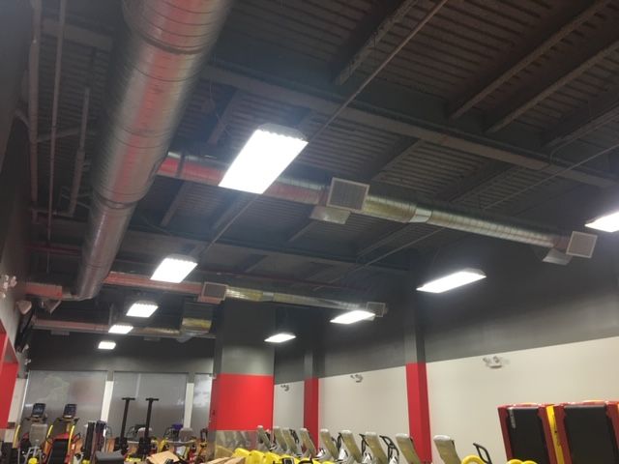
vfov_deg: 48.2
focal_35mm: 29
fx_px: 519
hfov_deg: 61.7
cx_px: 310
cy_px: 232
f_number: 2.2
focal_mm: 4.15
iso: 32
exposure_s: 1/30
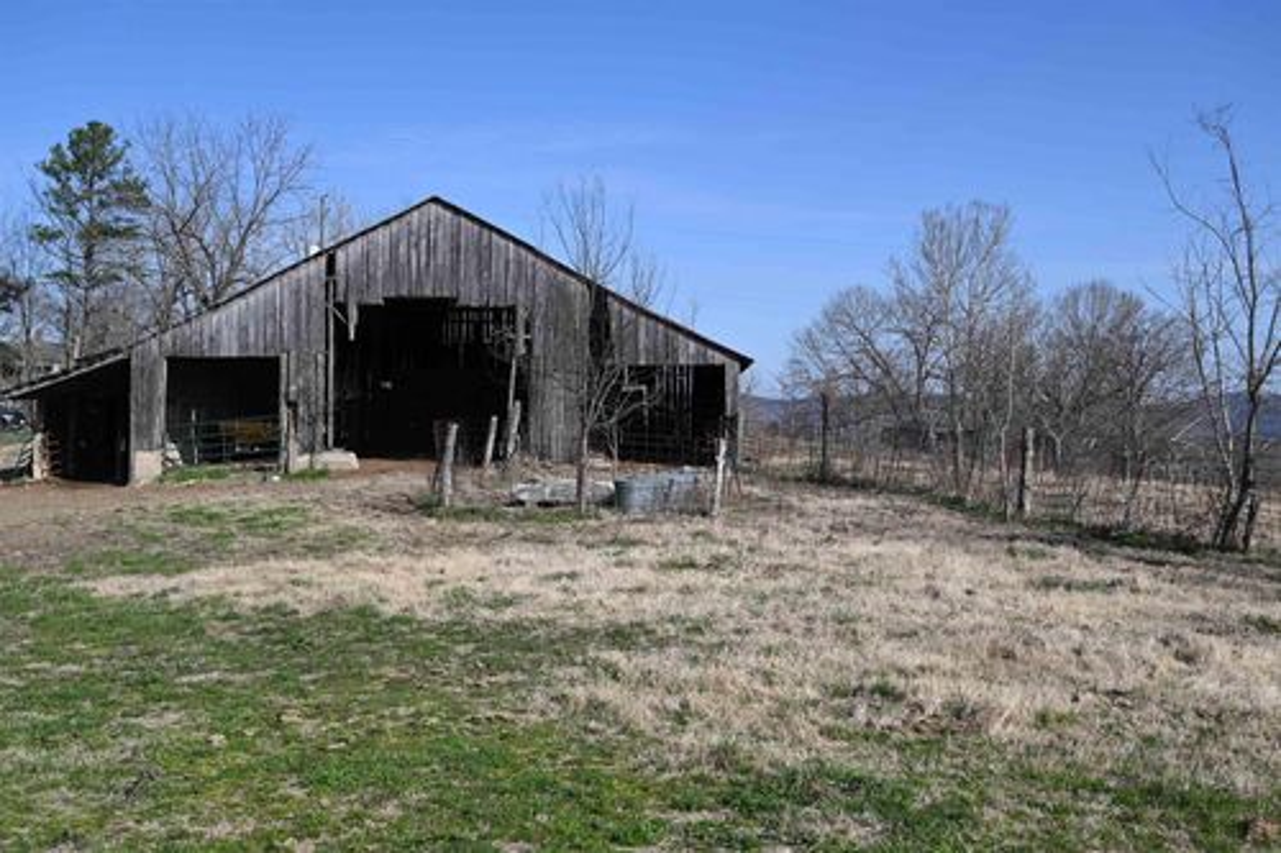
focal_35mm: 37
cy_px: 426
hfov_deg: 51.9
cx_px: 640
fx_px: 1316
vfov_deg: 35.9
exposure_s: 1/400
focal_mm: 37
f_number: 7.1
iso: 100
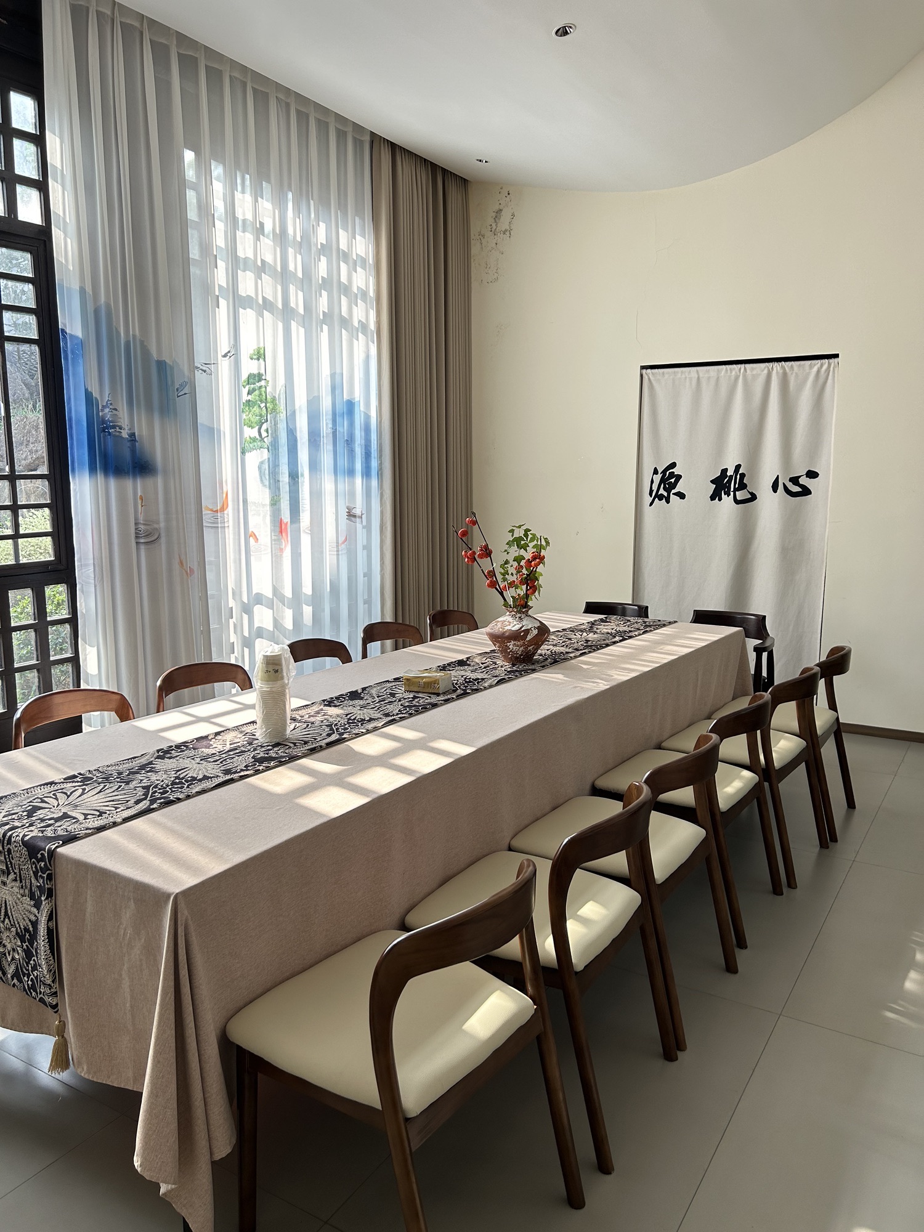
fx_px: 925
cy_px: 616
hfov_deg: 53.1
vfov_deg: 67.3
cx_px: 462
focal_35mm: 26
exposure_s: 1/171
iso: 50
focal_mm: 5.7
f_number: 1.5
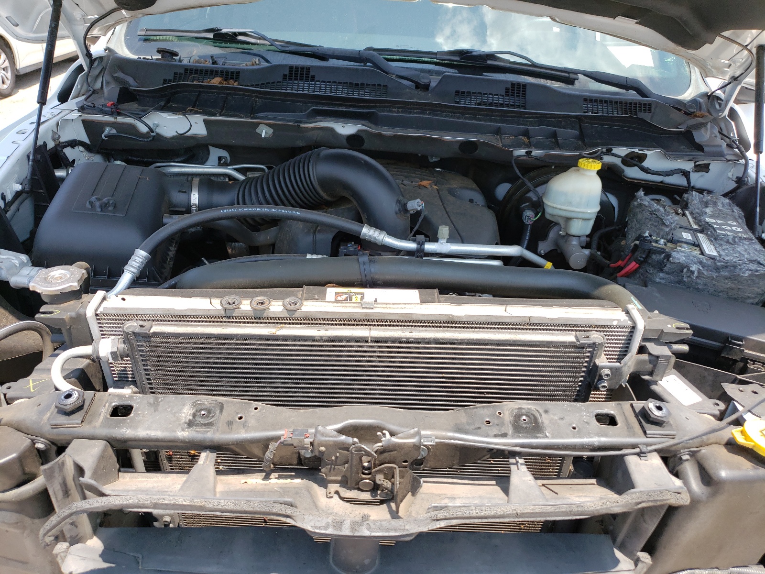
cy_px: 287
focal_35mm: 26
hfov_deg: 67.3
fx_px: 575
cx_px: 382
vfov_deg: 53.1
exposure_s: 1/833
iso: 50
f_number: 1.5
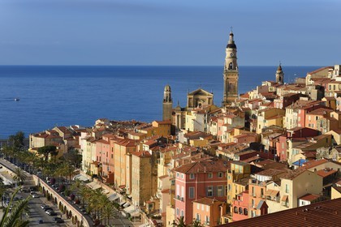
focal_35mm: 90
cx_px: 170
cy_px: 114
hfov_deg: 22.6
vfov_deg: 15.2
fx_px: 852
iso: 200
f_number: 13
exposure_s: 1/250
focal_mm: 90
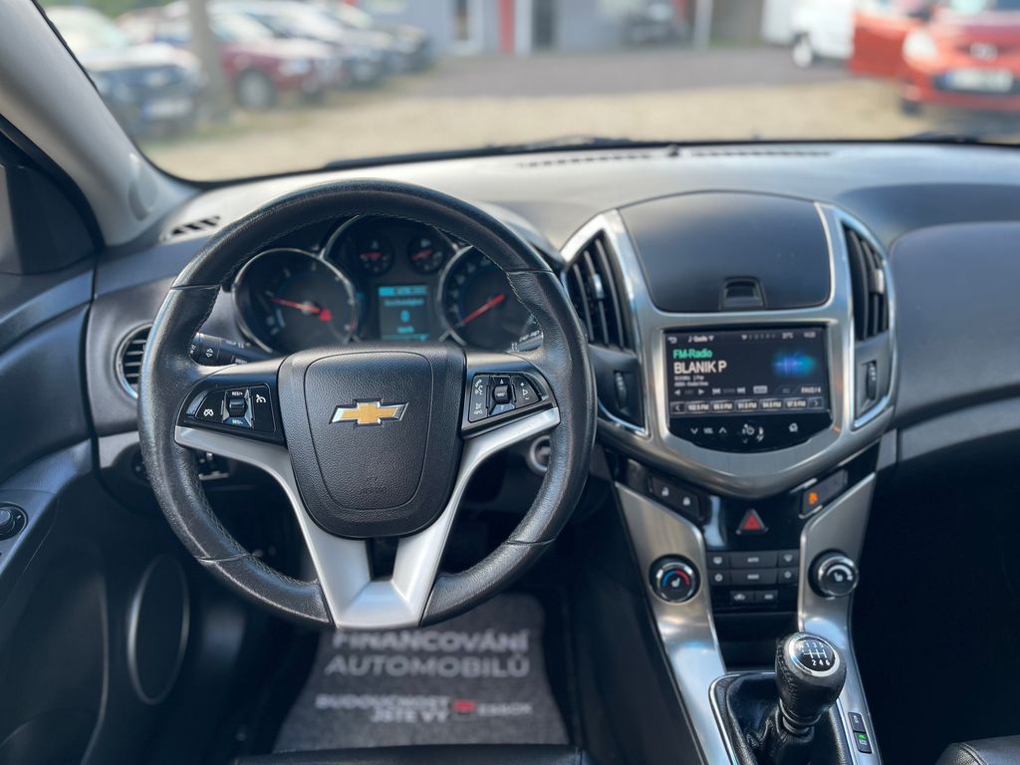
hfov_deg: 67.3
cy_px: 382
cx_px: 510
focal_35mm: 26
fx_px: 766
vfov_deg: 53.1
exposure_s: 1/121
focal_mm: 5.1
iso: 32
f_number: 1.6
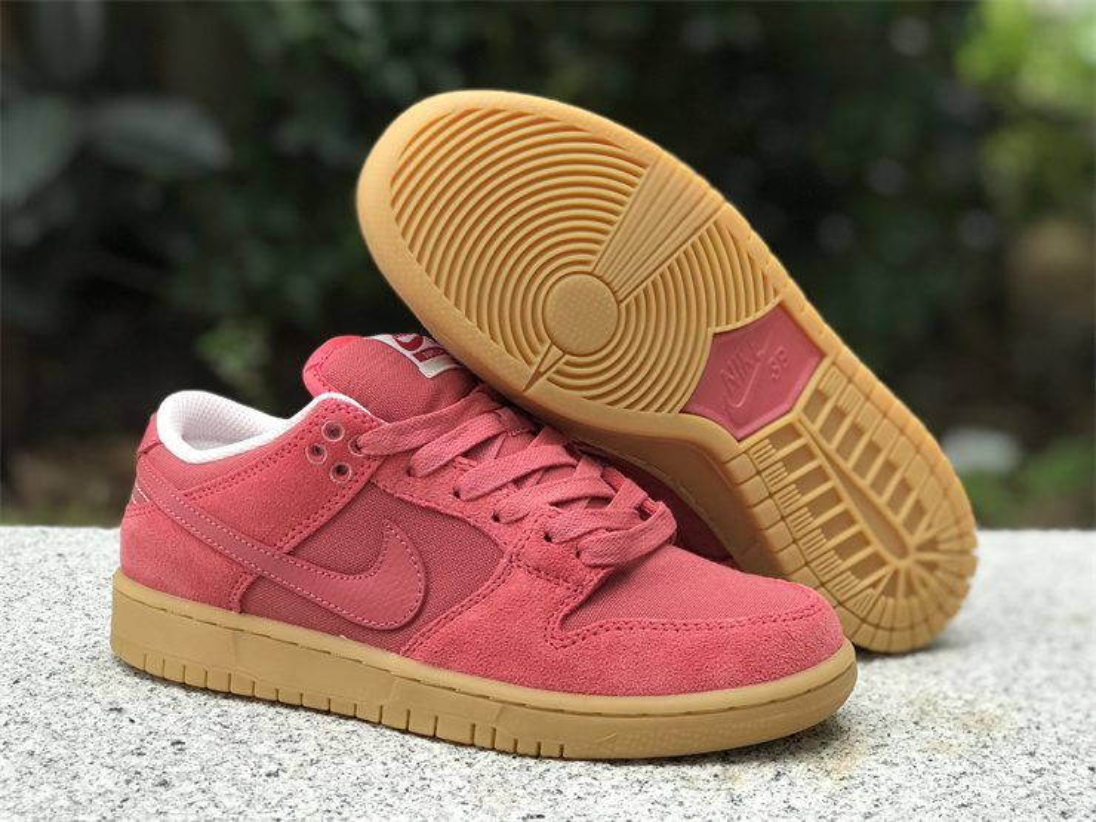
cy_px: 411
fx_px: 1805
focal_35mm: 57
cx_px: 548
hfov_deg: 33.8
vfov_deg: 25.7
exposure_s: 1/50
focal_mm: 6.6
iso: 25
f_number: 2.8
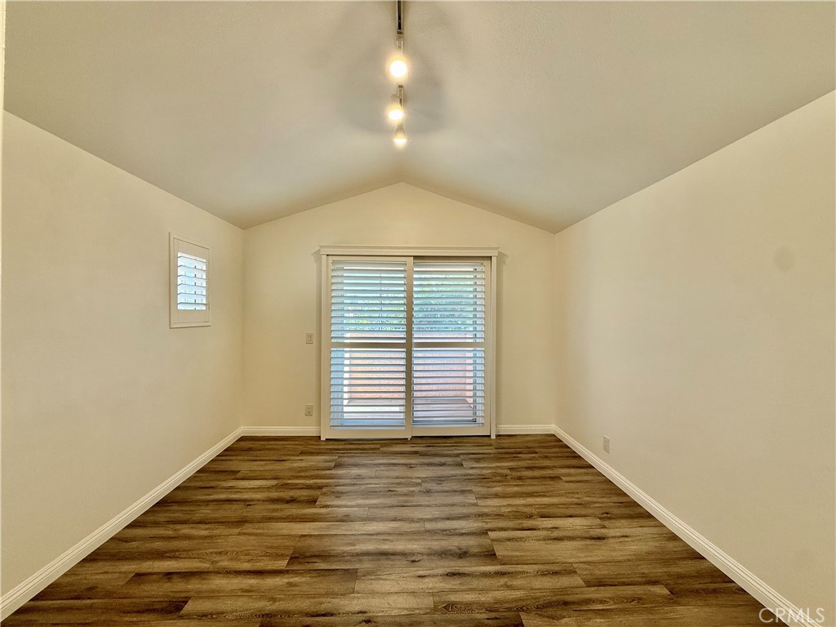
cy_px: 314
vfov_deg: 85.7
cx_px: 418
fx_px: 338
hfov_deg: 102.1
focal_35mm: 14
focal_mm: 2.22
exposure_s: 1/120
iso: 125
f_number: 2.2
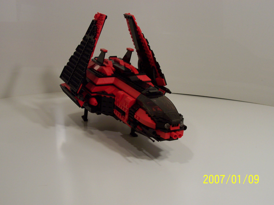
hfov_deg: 41.2
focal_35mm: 46
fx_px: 364
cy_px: 102
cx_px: 137
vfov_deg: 31.5
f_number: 3
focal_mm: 7
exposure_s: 1/45
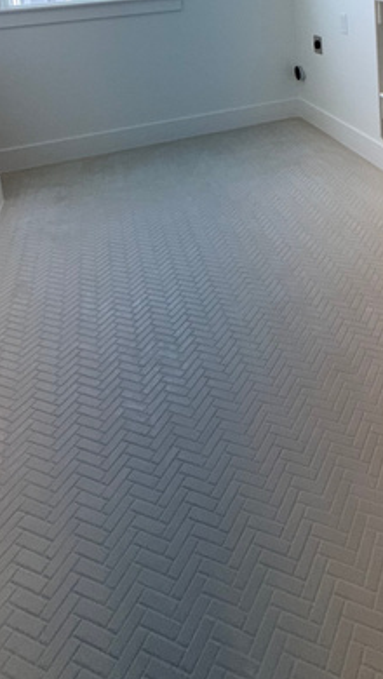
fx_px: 540
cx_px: 331
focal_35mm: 30
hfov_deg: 37.0
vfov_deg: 54.1
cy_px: 42
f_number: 2.2
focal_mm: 2.22
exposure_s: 1/265
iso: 64
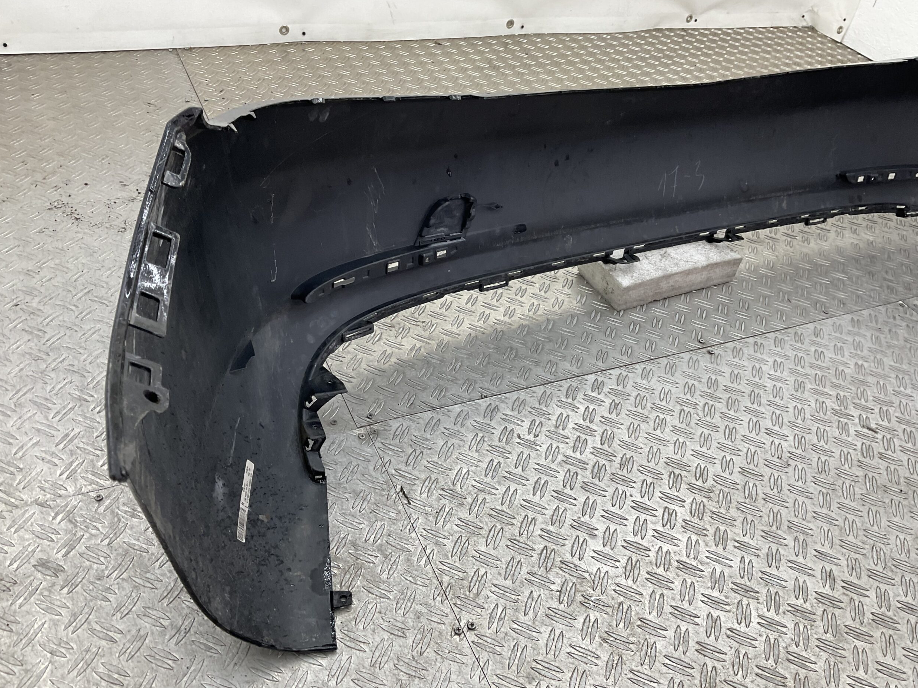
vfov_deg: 46.8
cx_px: 448
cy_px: 334
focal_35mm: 30
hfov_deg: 60.0
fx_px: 796
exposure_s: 1/120
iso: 50
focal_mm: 3
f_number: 1.8
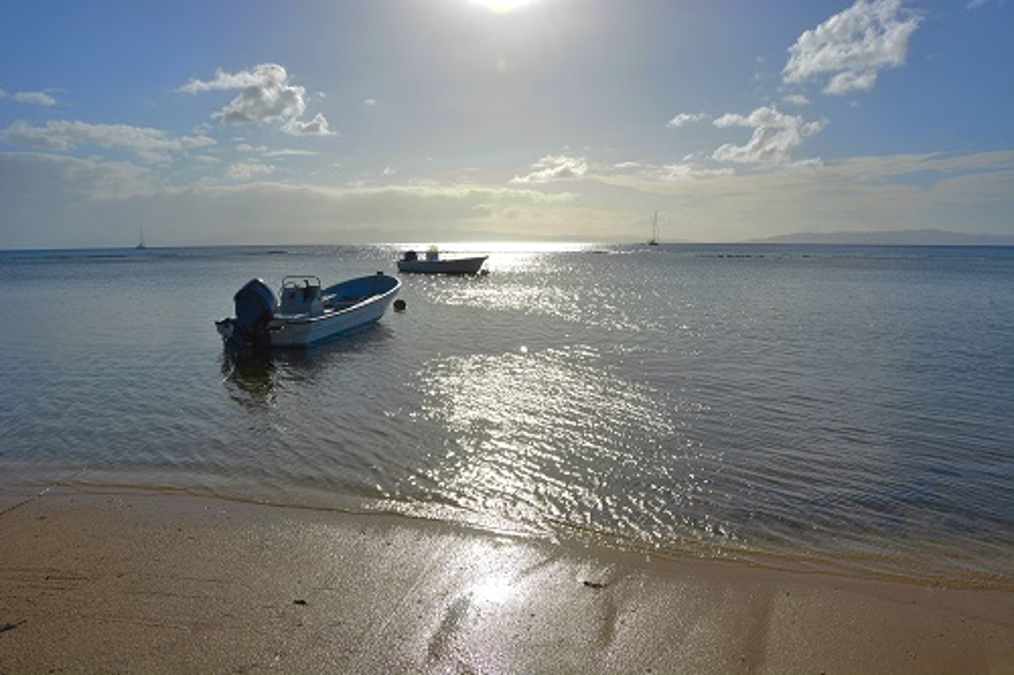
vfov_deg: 47.9
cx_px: 507
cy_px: 338
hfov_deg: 67.4
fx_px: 760
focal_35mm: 27
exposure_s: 1/400
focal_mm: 18
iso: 100
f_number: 10
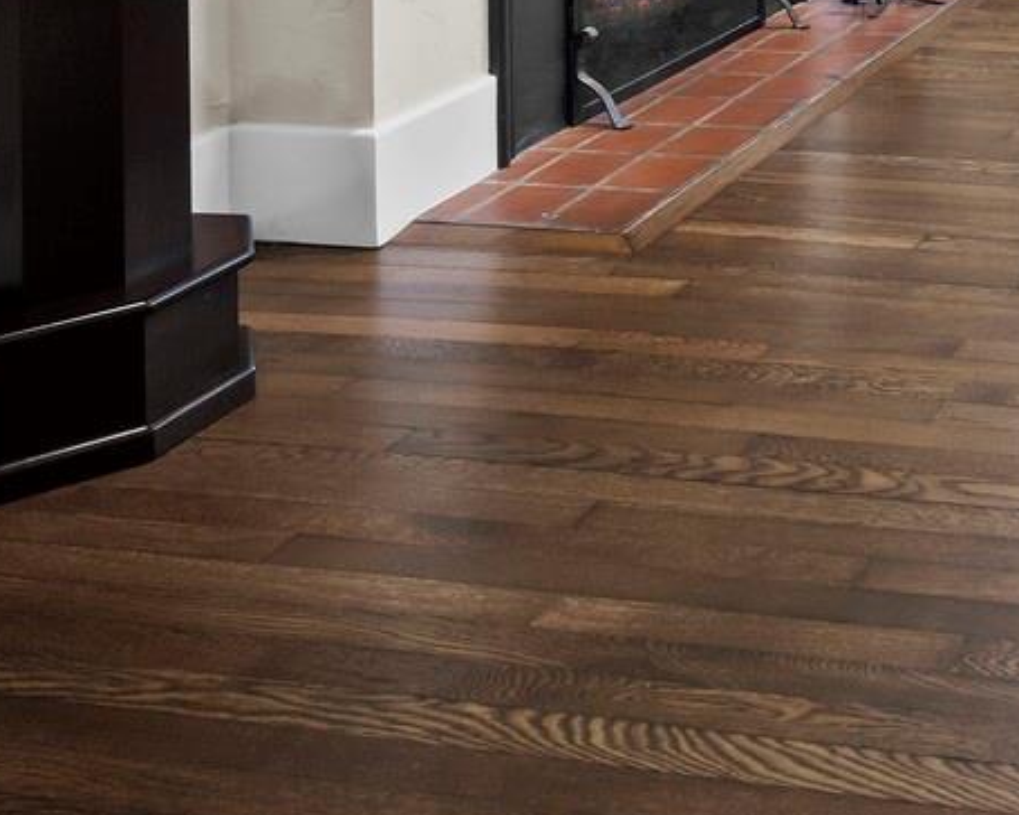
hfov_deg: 29.9
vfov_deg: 24.5
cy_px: -405
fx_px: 1448
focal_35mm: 48
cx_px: 1364
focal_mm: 7
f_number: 11
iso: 250
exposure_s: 1
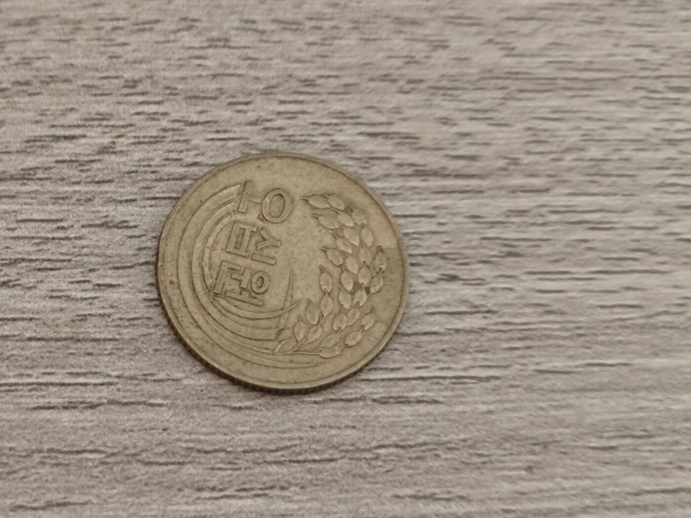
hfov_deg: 26.0
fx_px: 1497
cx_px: 346
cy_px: 259
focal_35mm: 75
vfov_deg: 19.6
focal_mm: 8.7
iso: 640
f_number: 1.9
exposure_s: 1/39.2
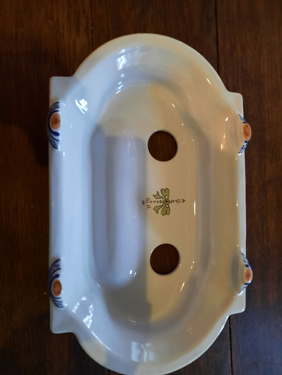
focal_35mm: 25
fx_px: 272
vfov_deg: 69.4
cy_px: 188
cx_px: 141
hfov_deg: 54.9
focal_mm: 4.6
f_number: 2
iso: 400
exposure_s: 1/25
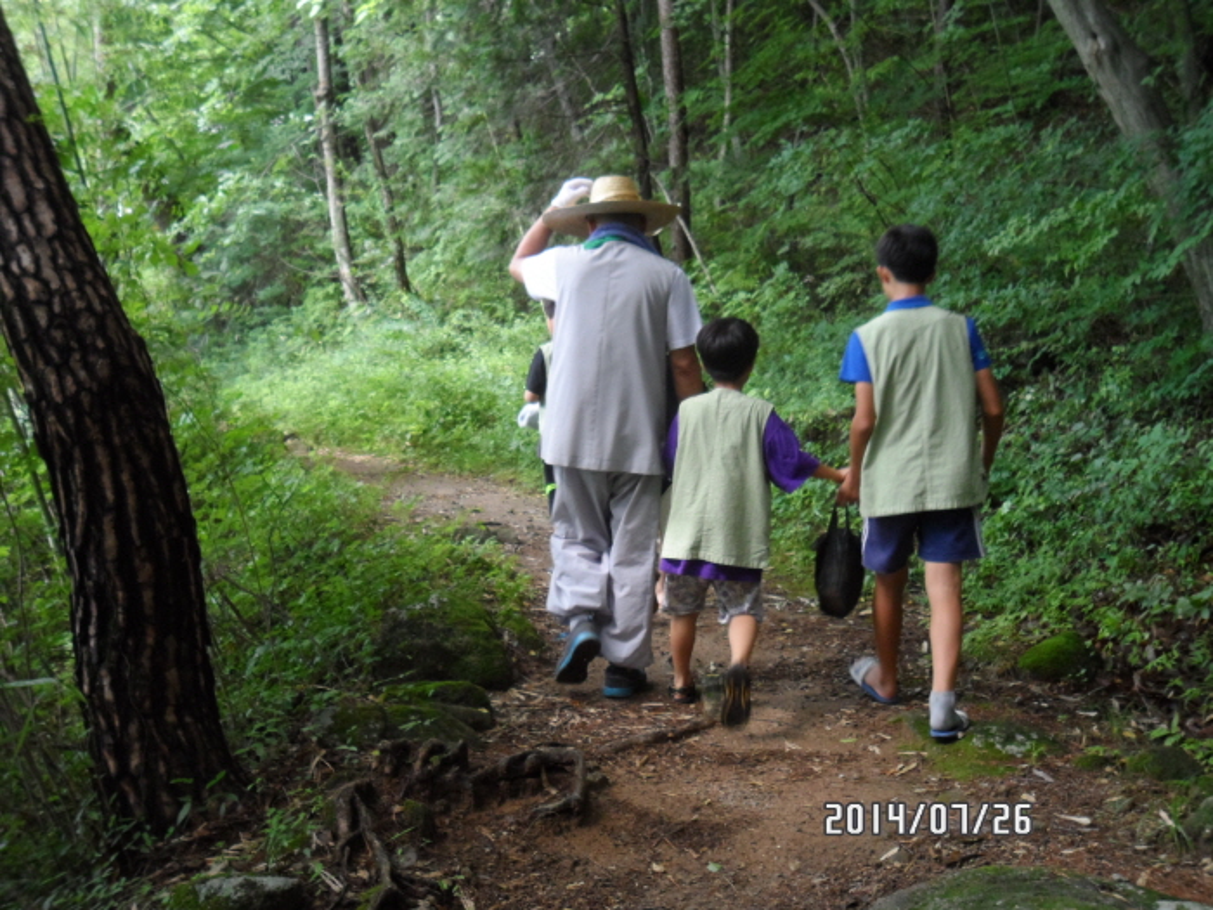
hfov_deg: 44.8
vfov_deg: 34.3
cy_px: 455
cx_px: 606
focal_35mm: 42
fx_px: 1472
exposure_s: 1/45
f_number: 4.2
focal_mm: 7.8
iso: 200
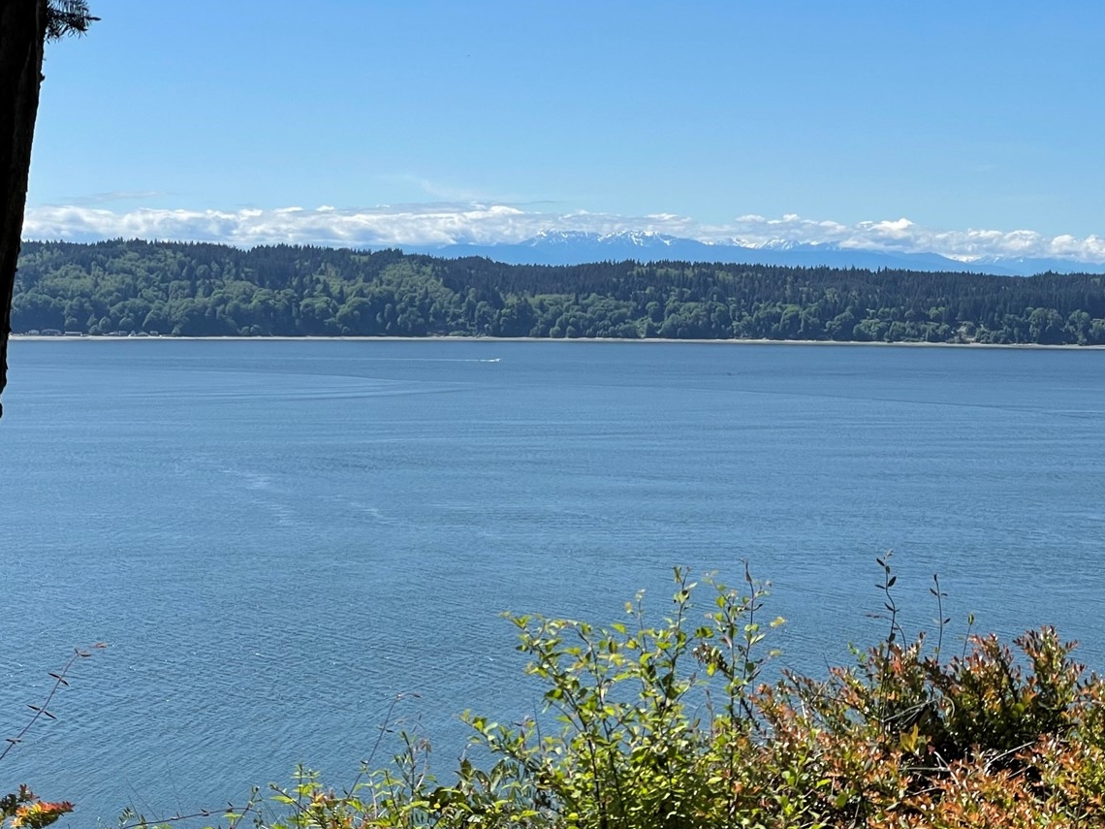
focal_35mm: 73
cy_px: 291
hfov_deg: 26.6
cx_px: 703
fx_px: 2330
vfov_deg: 20.1
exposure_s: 1/2519
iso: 25
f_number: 2
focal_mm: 6
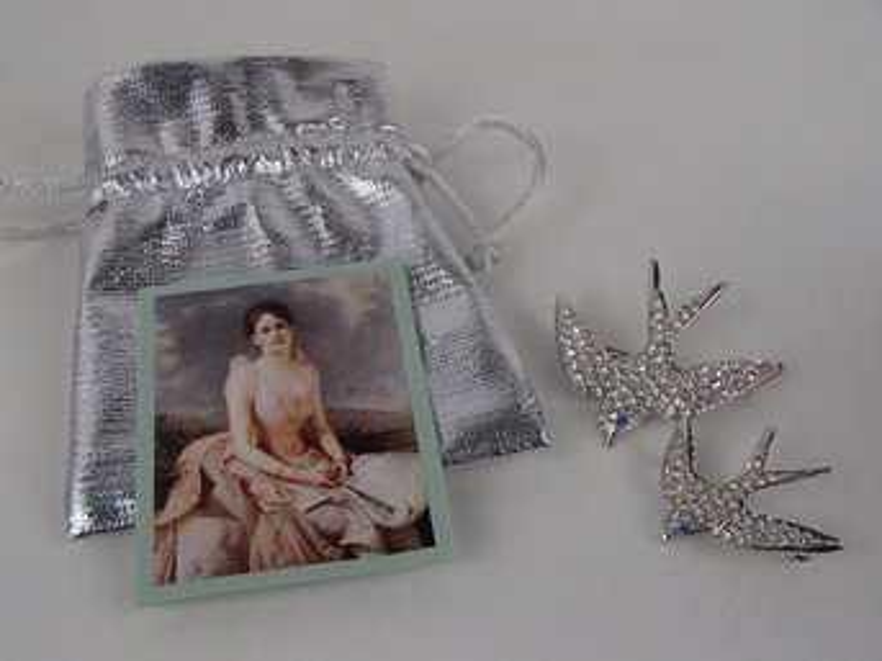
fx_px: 942
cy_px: 330
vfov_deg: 38.6
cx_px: 441
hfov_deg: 50.2
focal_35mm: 37
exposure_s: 1/160
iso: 200
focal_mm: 6.64
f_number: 4.7
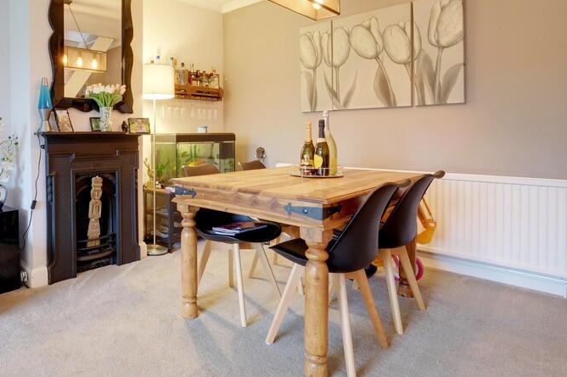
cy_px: 142
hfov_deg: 72.0
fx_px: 362
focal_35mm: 23
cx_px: 157
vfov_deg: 54.5
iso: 400
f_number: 9
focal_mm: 10
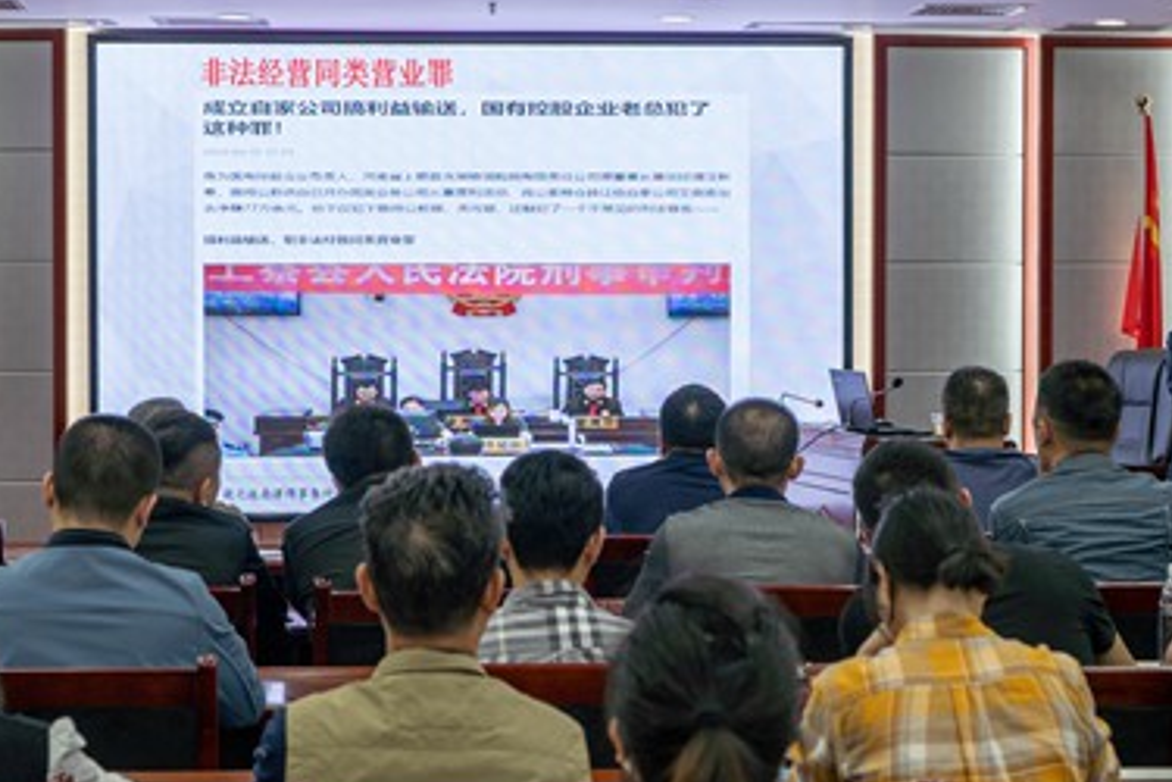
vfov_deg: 14.1
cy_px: 346
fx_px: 3158
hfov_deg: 21.0
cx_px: 572
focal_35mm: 97
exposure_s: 1/60
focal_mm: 35
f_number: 3.5
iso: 100
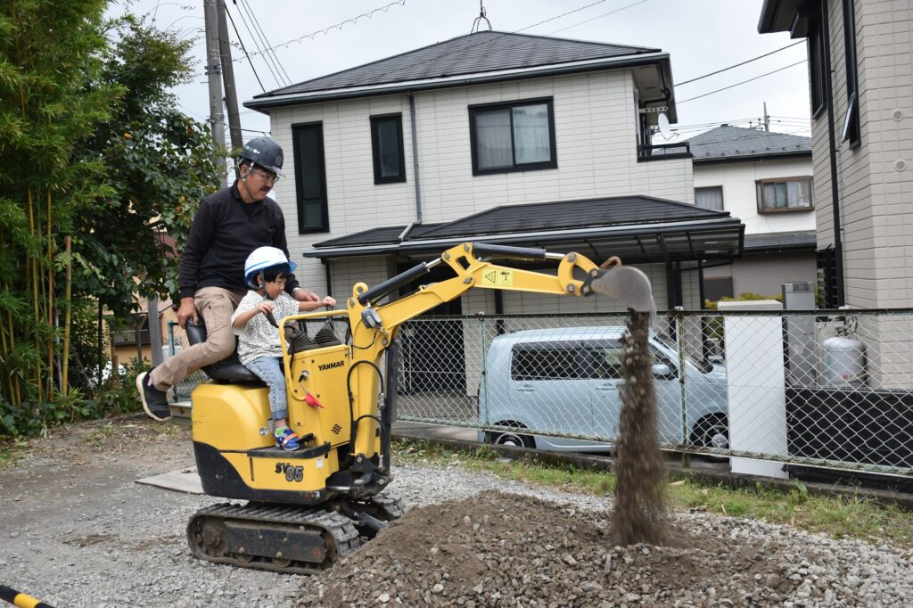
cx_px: 456
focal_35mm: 36
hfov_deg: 53.1
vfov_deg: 36.8
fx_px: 913
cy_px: 304
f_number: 5
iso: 400
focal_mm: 24
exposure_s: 1/100
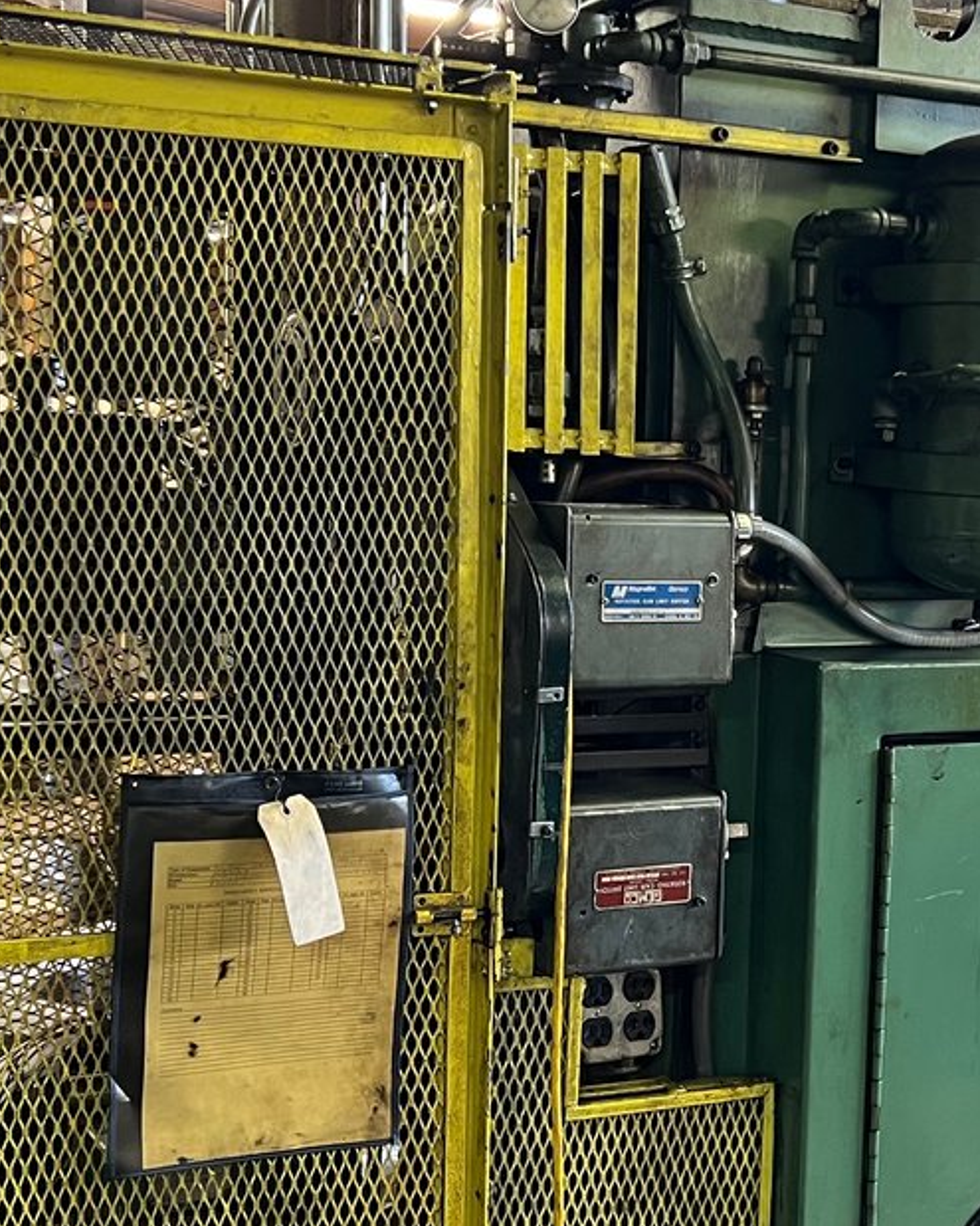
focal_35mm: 62
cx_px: 805
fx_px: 2248
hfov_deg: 24.2
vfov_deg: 30.5
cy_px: 647
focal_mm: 5.7
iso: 200
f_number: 1.5
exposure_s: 1/60
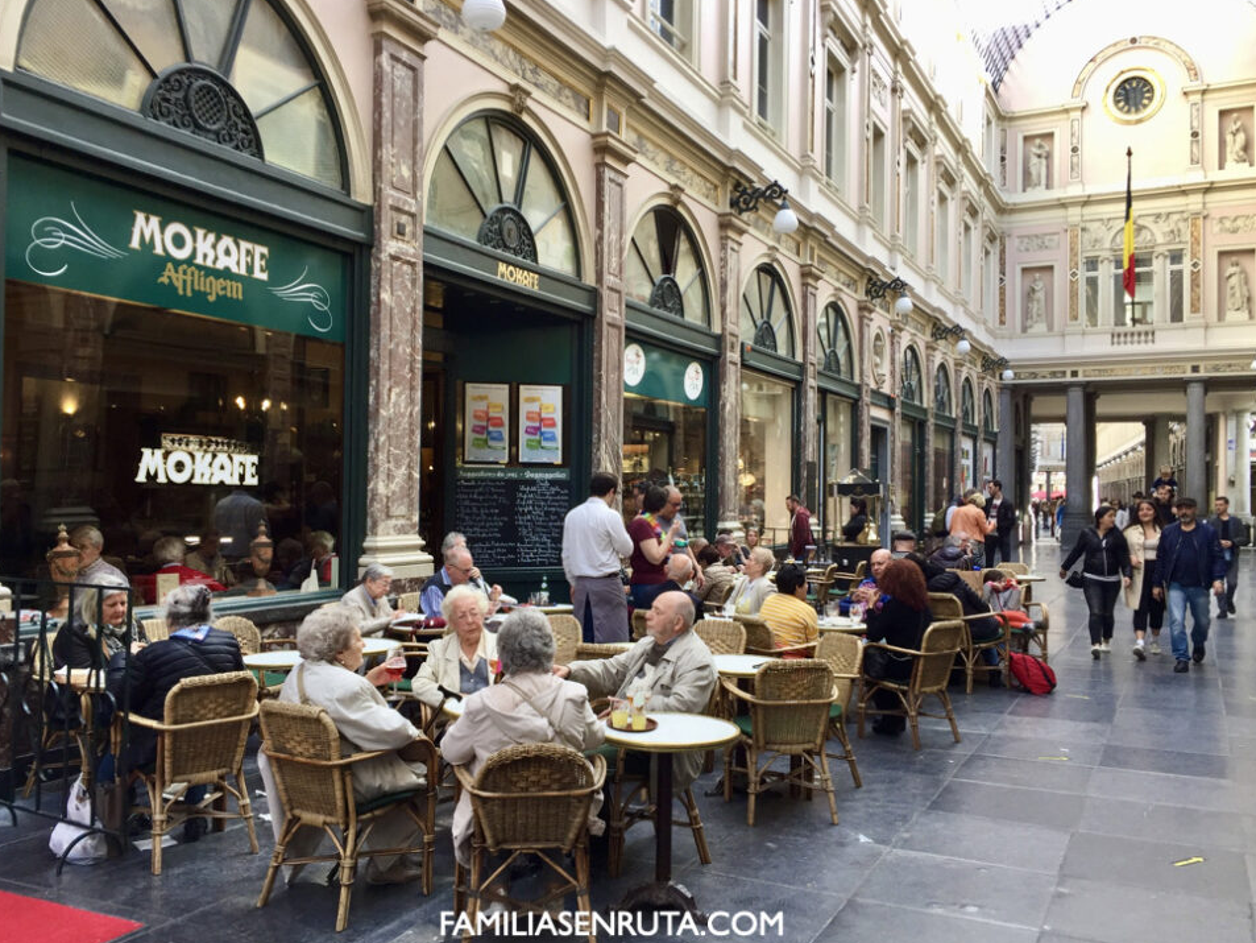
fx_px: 1089
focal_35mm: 30
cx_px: 613
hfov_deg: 60.0
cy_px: 468
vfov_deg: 46.8
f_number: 2.2
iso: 50
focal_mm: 4.15
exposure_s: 1/100
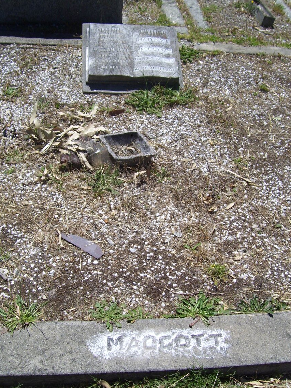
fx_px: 426
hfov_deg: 37.7
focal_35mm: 38
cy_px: 193
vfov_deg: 49.0
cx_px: 145
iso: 80
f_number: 4.8
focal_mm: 6
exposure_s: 1/750
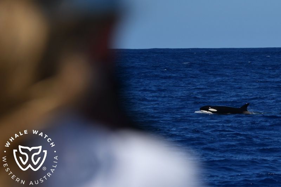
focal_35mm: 160
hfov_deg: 12.8
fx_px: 1249
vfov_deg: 8.6
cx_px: 140
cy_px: 94
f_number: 5.3
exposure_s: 1/8000
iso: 450
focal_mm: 160
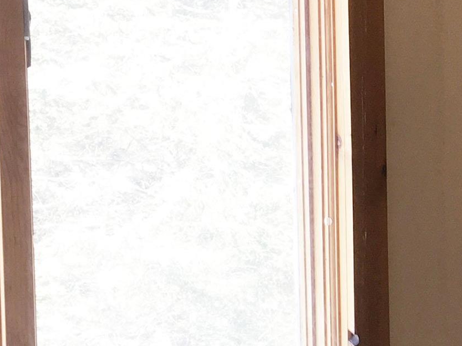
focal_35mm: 107
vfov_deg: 13.8
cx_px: 601
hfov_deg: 17.3
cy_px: 222
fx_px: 1427
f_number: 2.2
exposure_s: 1/60
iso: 25
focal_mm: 4.15
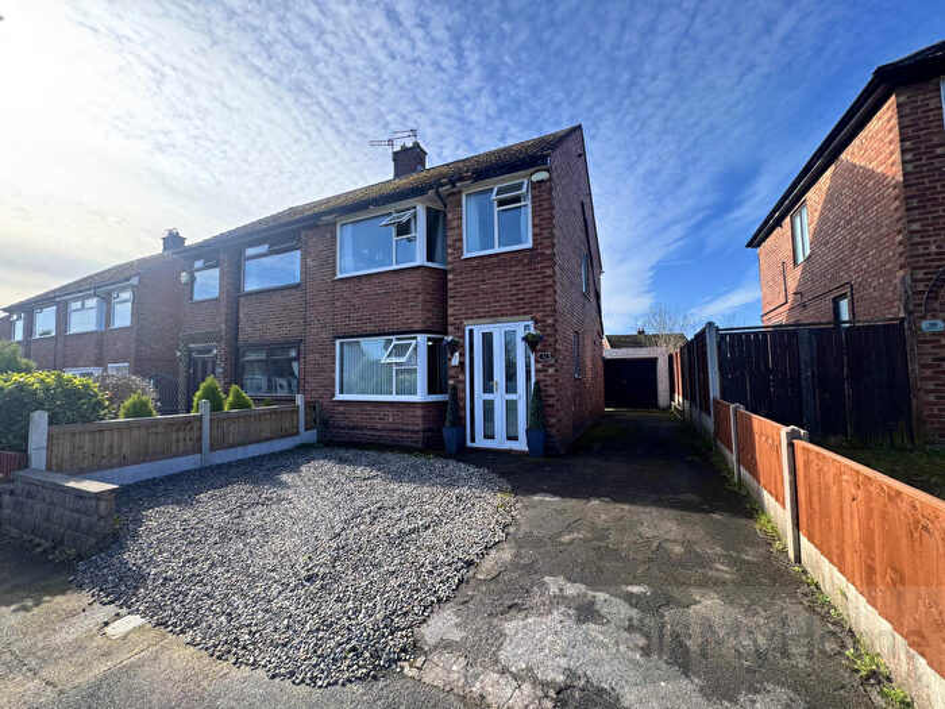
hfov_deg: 102.1
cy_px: 354
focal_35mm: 14
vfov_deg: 85.7
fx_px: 382
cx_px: 472
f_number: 2.2
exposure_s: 1/700
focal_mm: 2.22
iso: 50
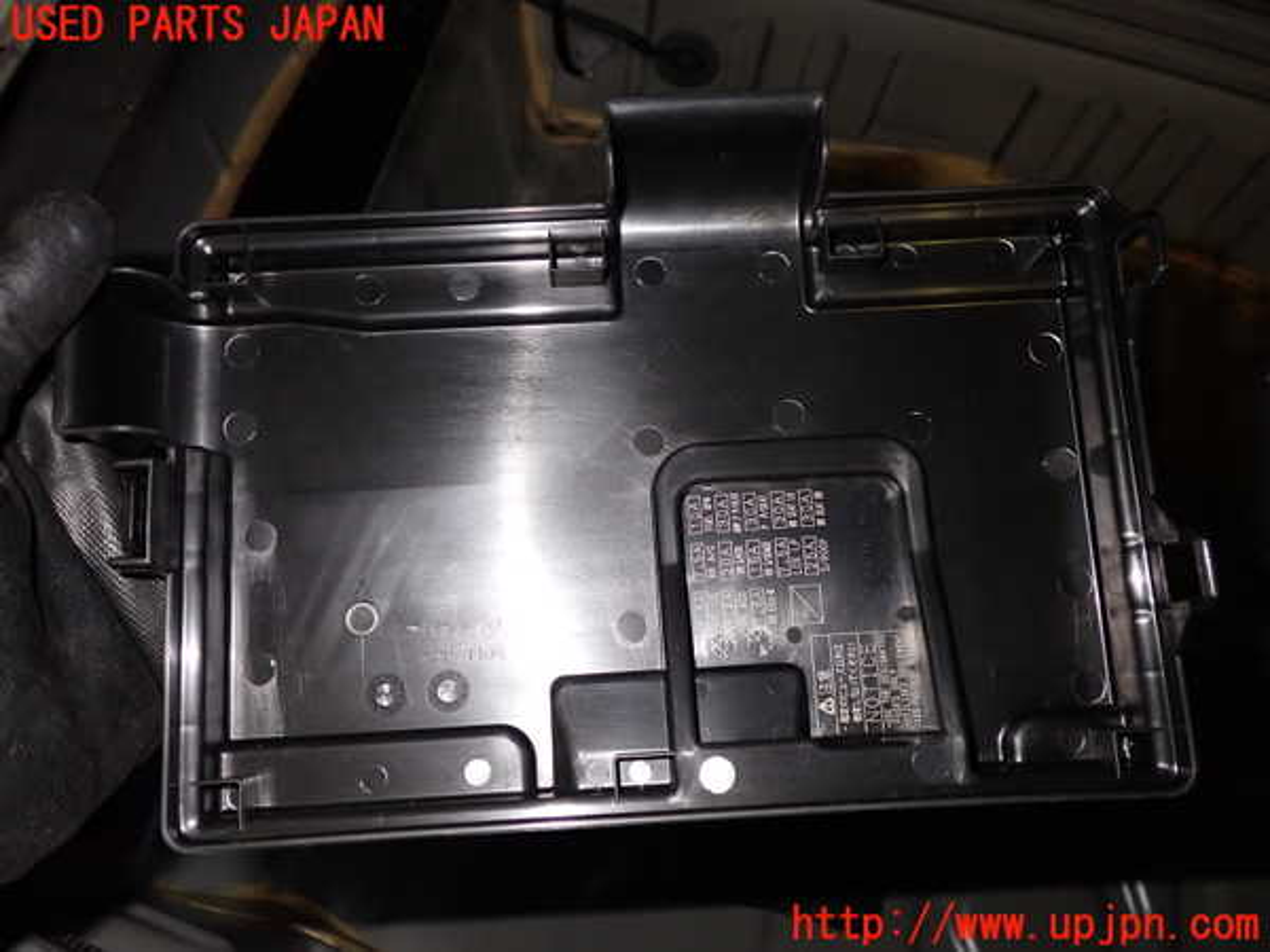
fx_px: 1101
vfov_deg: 46.8
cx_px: 635
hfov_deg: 60.0
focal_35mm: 30
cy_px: 476
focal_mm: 5.4
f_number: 6.3
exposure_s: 1/30
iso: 250
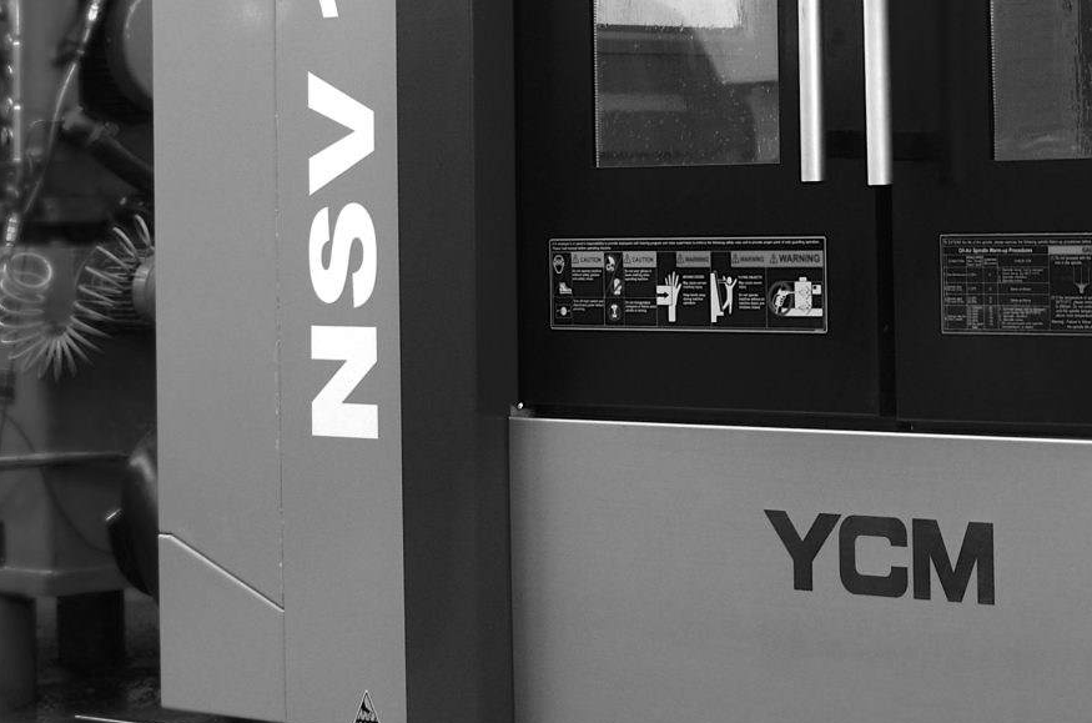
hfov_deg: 16.6
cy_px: 74
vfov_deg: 11.4
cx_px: 1213
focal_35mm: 119
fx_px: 3612
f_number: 3.5
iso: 400
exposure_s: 1/40
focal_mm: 29
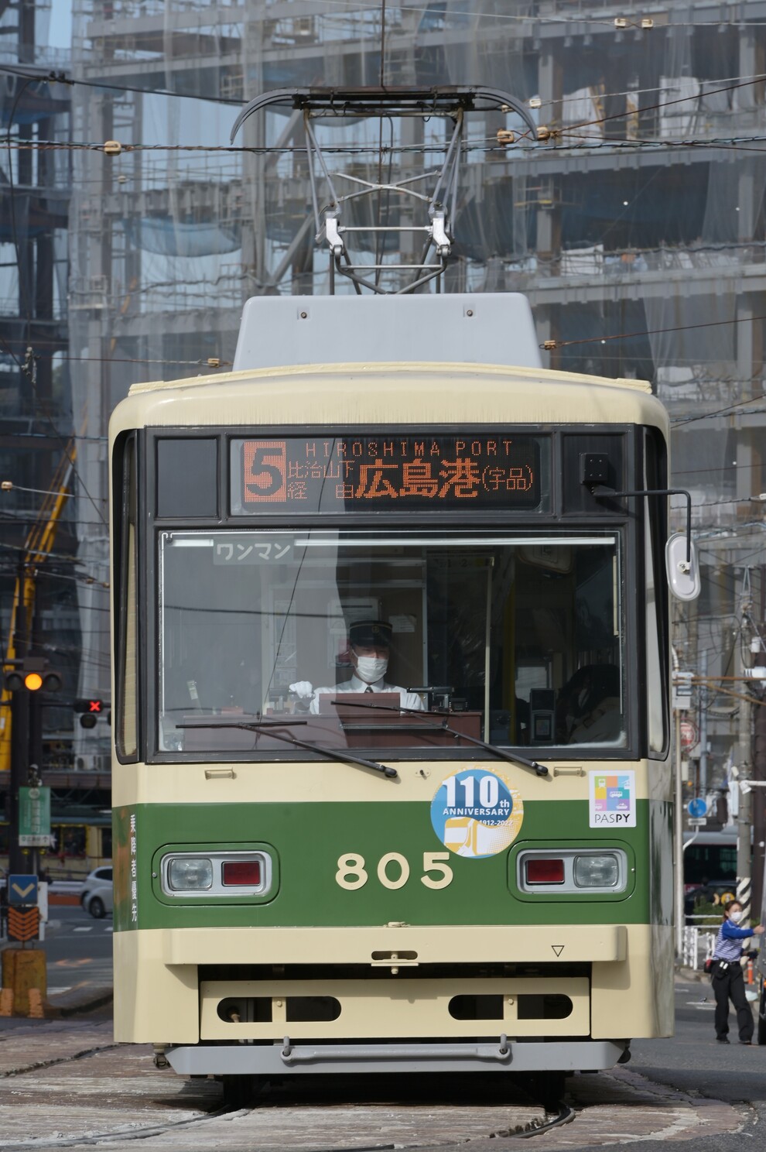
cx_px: 383
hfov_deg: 6.9
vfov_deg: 10.3
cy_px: 576
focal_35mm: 200
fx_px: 6392
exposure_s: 1/60
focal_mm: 200
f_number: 14
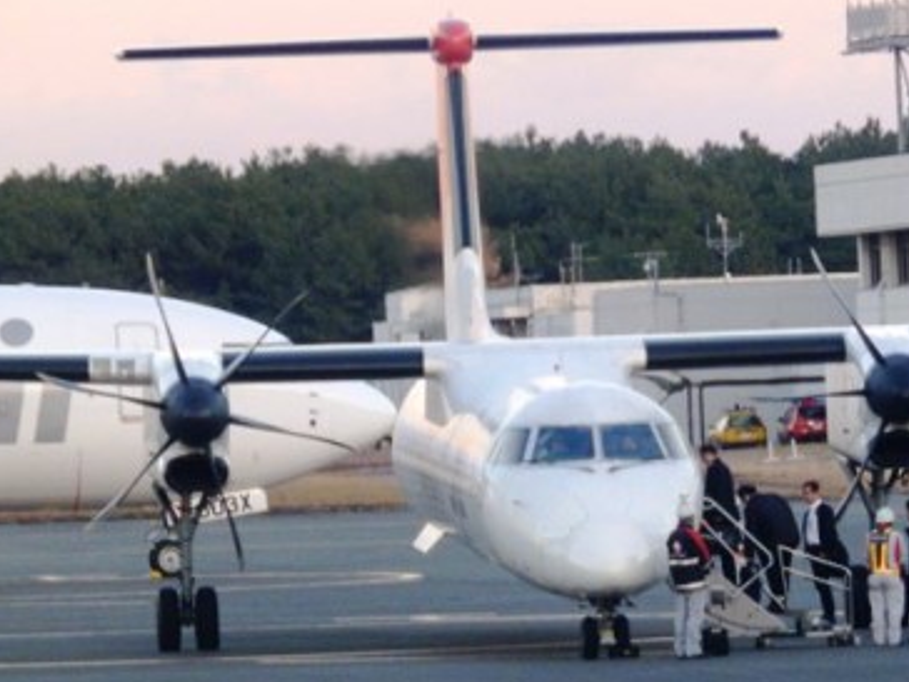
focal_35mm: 546
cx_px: 614
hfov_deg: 3.6
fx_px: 14338
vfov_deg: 2.7
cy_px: 366
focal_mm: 71
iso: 500
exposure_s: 1/125
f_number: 5.6
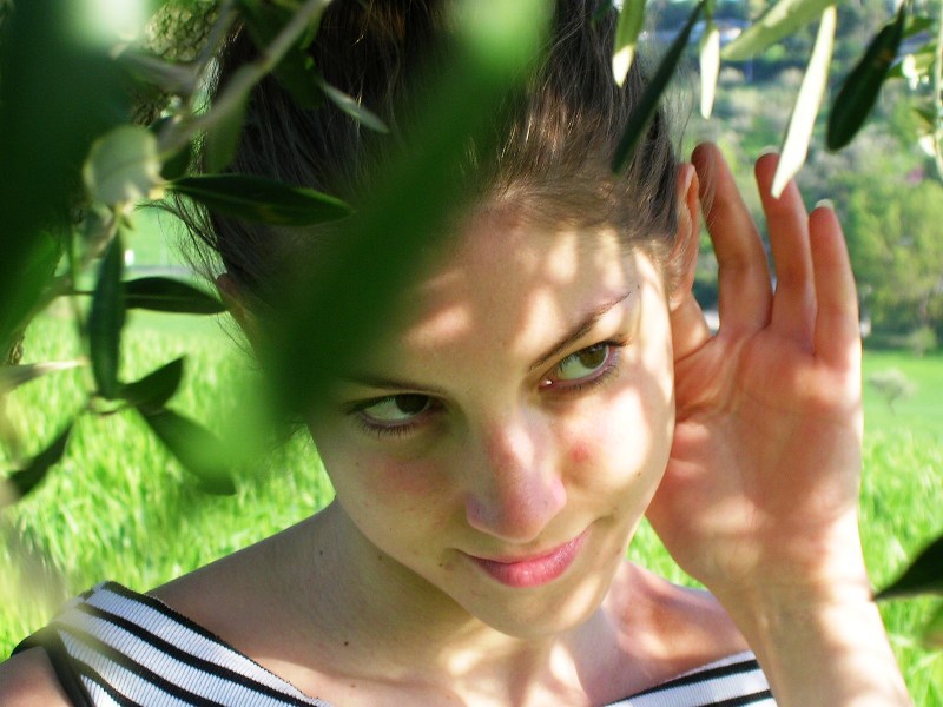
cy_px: 354
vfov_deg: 12.9
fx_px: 3133
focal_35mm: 115
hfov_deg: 17.1
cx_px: 472
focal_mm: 17.4
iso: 50
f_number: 4.9
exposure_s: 1/82.5
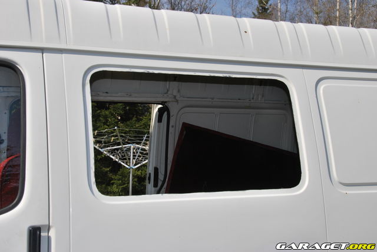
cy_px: 126
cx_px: 188
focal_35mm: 52
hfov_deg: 37.8
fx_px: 550
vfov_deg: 25.8
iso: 100
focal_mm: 35
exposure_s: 1/200
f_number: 13
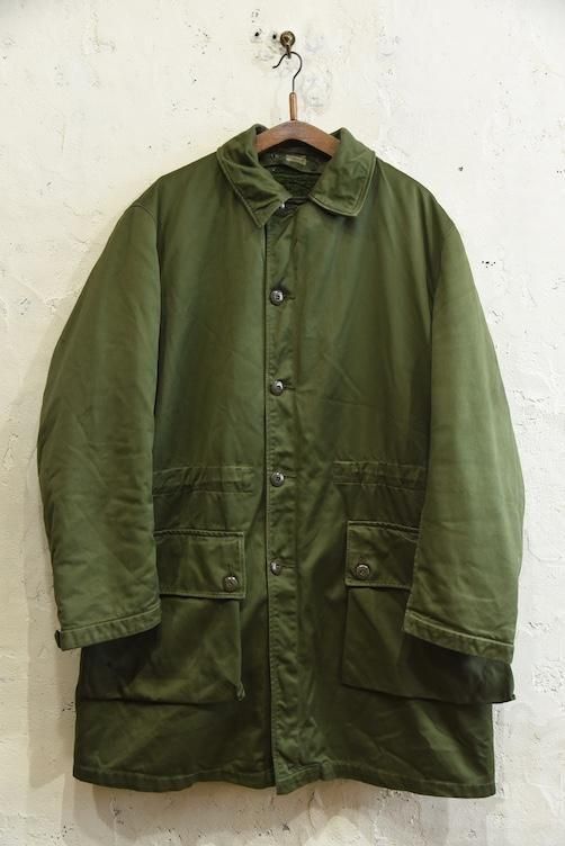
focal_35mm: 40
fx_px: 941
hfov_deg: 33.4
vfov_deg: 48.4
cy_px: 423
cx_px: 282
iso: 2000
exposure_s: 1/80
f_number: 5
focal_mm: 40
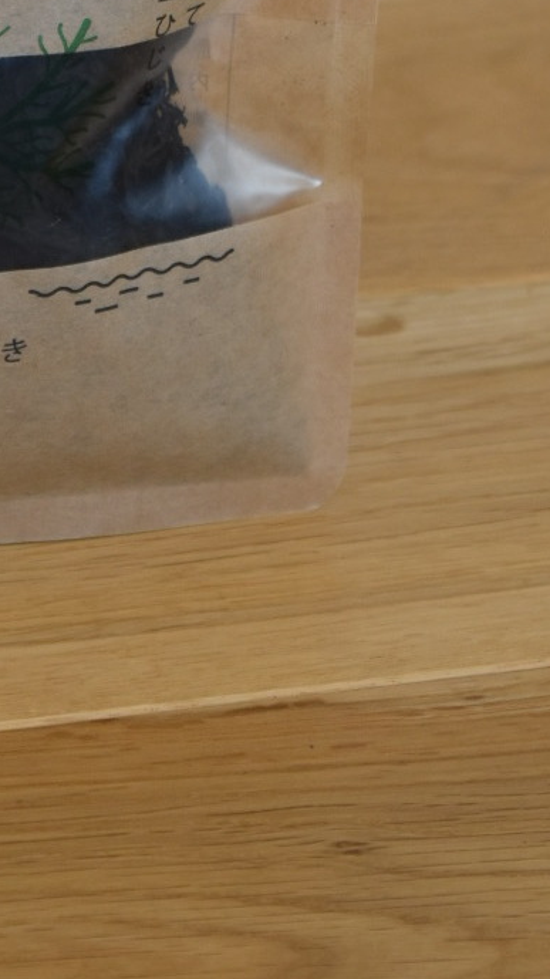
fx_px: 5275
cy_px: -7
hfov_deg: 5.9
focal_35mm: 203
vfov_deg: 10.5
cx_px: -148
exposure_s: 1/125
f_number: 5.6
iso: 400
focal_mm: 55
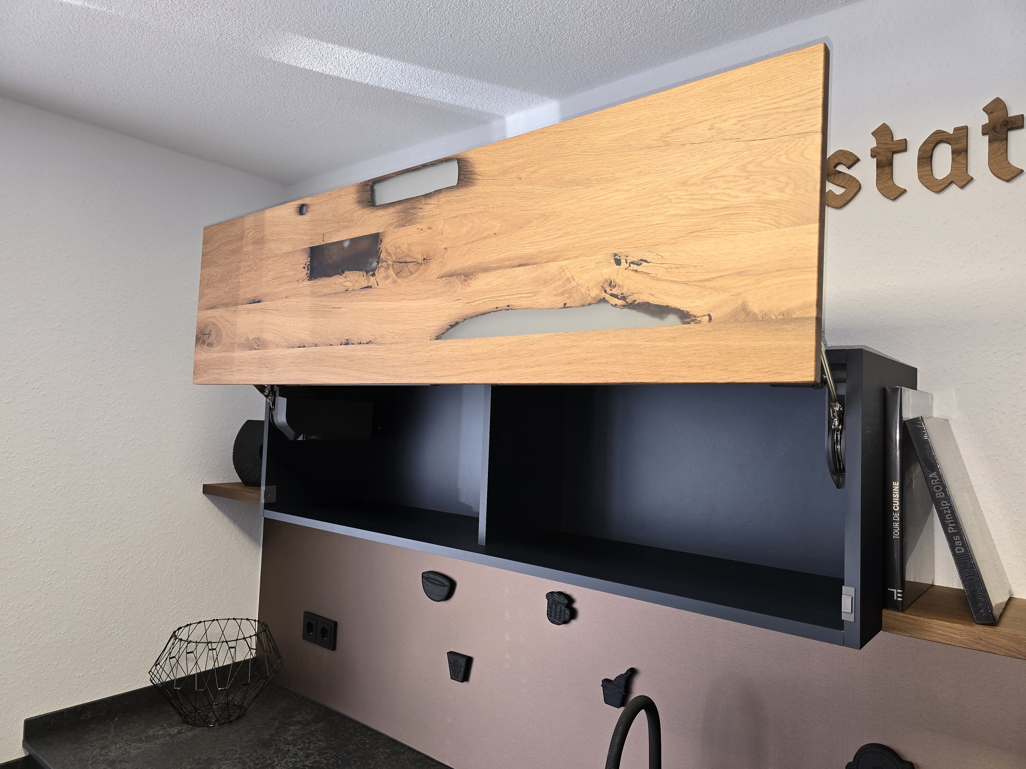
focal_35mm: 23
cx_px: 513
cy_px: 384
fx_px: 682
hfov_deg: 73.9
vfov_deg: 58.9
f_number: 1.7
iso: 80
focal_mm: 6.3
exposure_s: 1/50
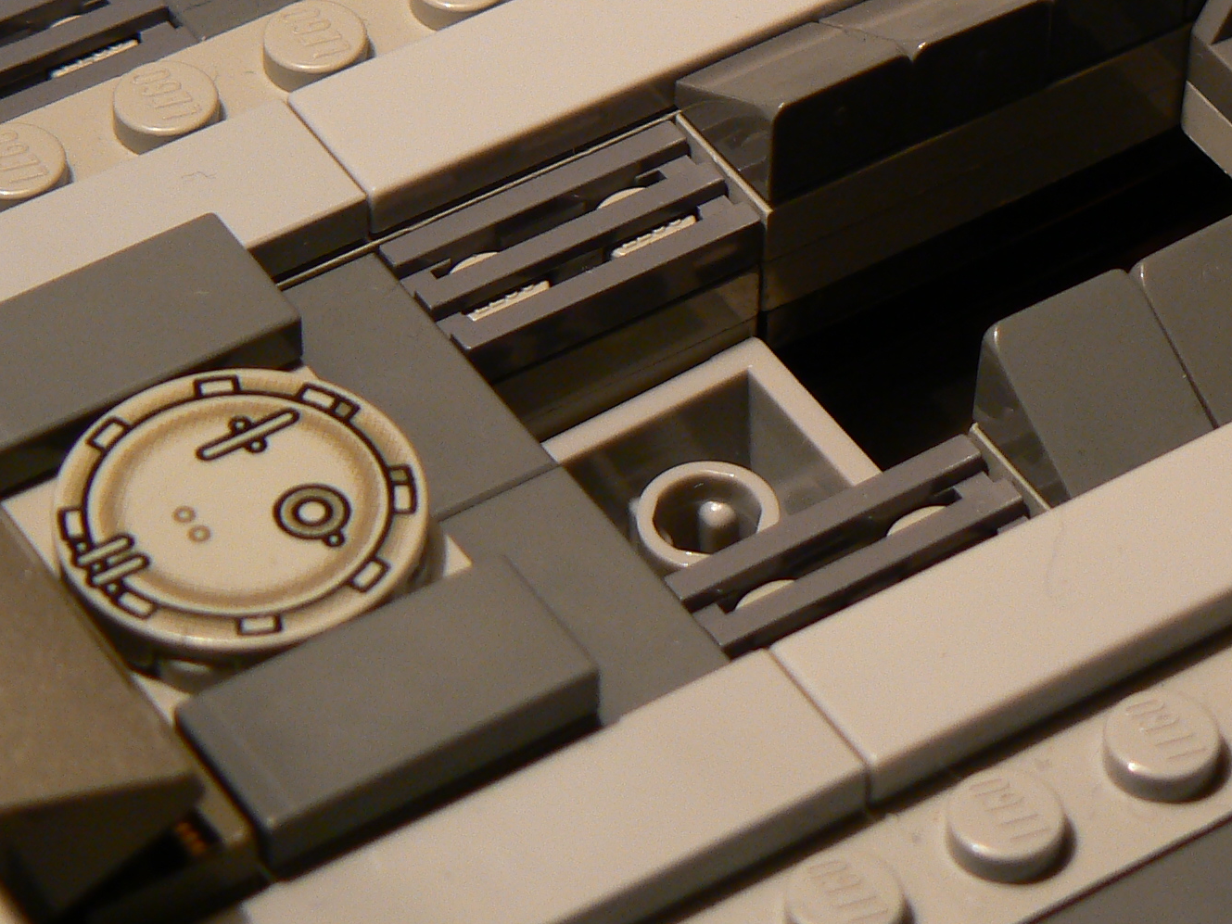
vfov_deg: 9.2
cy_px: 186
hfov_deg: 12.3
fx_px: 5731
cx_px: 836
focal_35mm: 161
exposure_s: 1/30
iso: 100
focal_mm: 12.6
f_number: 3.2
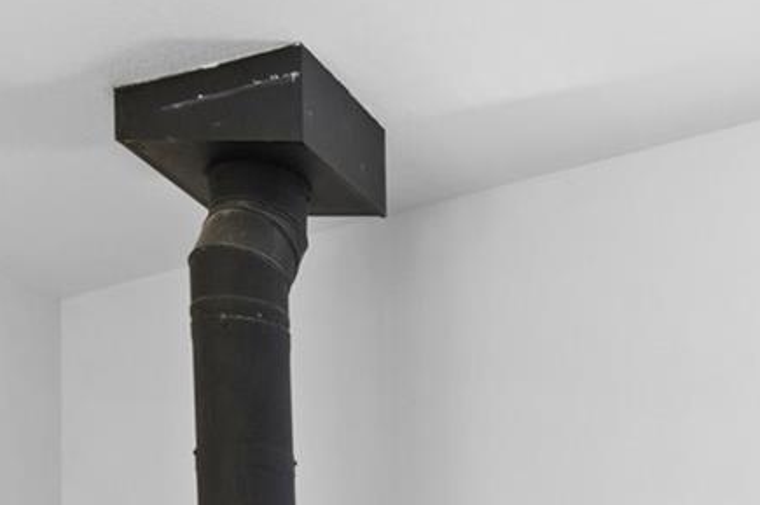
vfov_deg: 14.8
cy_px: 890
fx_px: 1708
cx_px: 1129
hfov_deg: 21.3
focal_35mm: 81
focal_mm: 22
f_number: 8
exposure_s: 1/40
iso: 400
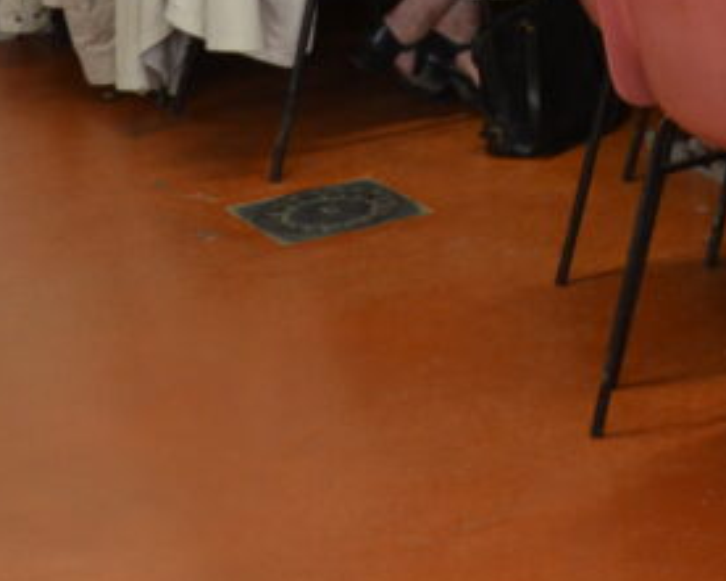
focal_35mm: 142
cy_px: -346
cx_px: 1134
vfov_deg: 10.4
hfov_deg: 12.8
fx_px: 3052
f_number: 3.8
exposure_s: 1/30
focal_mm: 24
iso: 400
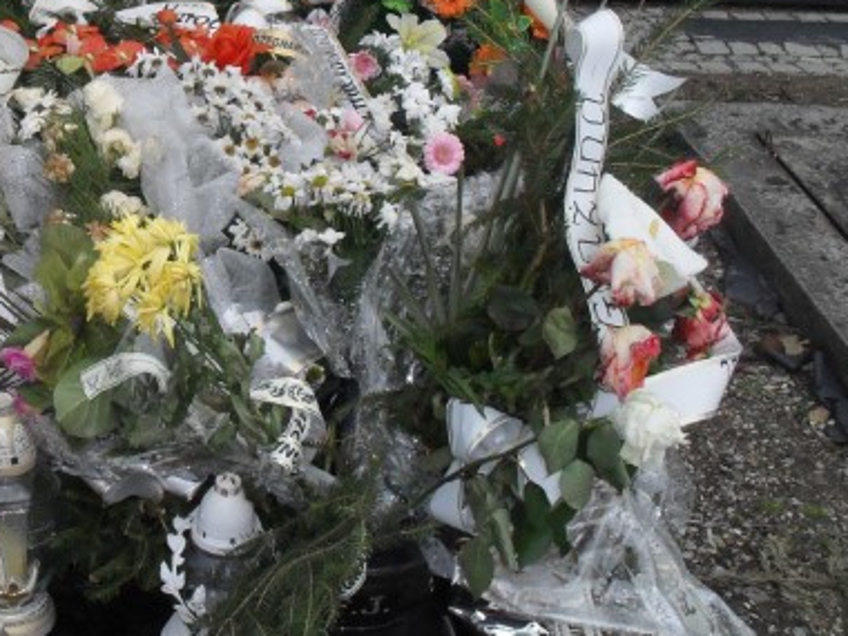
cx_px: 150
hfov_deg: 31.7
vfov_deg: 24.7
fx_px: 1445
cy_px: 216
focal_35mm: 59
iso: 200
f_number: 8.4
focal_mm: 6.3
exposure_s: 1/350
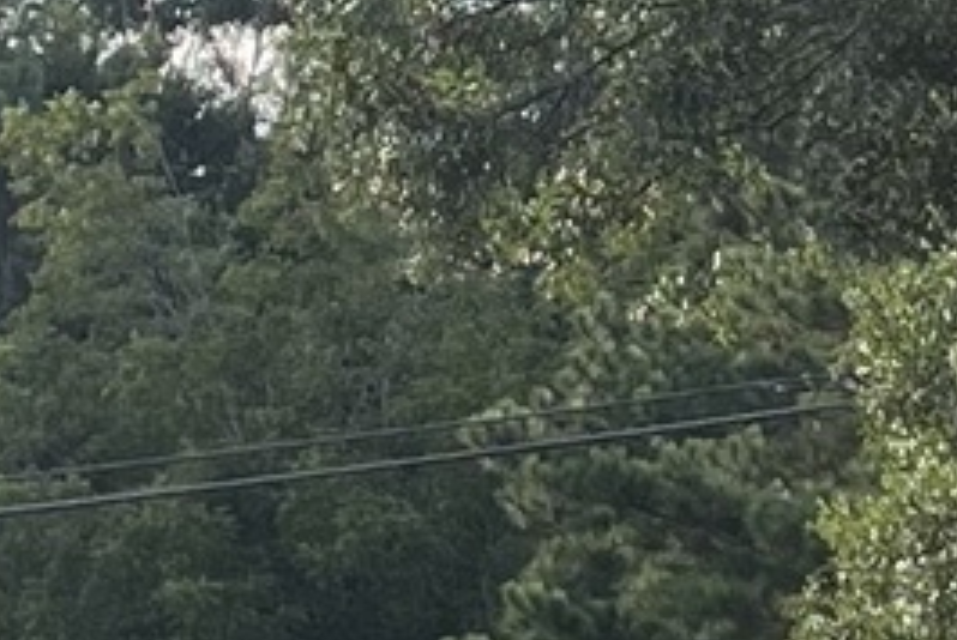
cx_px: 2367
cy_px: 93
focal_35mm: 234
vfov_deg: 5.9
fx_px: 6227
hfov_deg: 8.1
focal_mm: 5.1
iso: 50
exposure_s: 1/340
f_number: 1.6
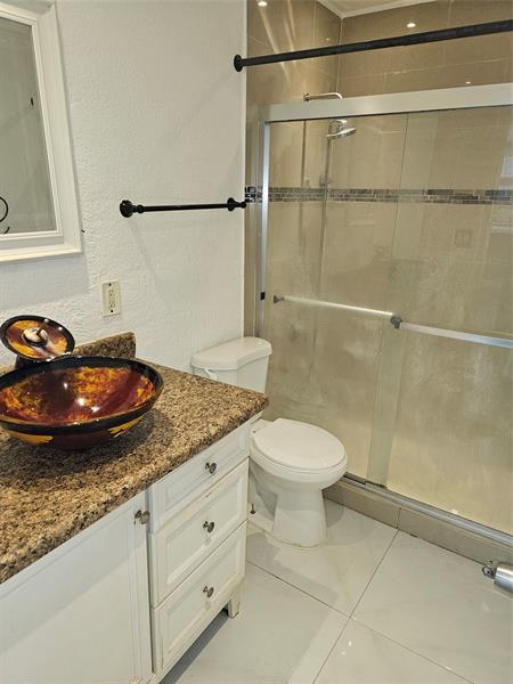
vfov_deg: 73.9
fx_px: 454
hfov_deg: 58.9
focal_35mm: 23
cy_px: 342
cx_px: 256
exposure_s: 1/60
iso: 125
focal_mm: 6.3
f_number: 1.7
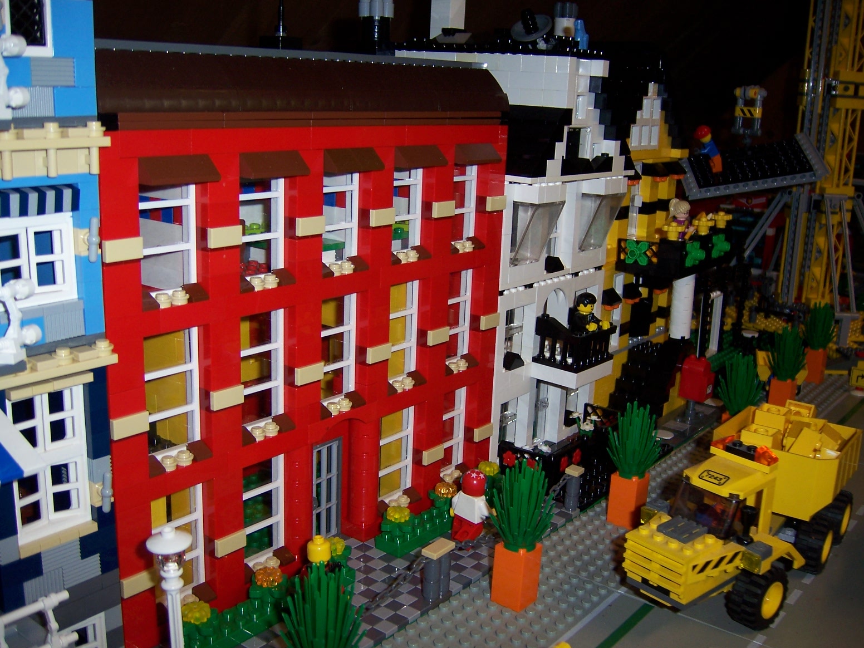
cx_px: 432
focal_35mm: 36
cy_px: 324
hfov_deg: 51.4
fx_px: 899
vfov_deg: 39.7
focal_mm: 6.2
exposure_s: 1/60
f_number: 2.8
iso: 80
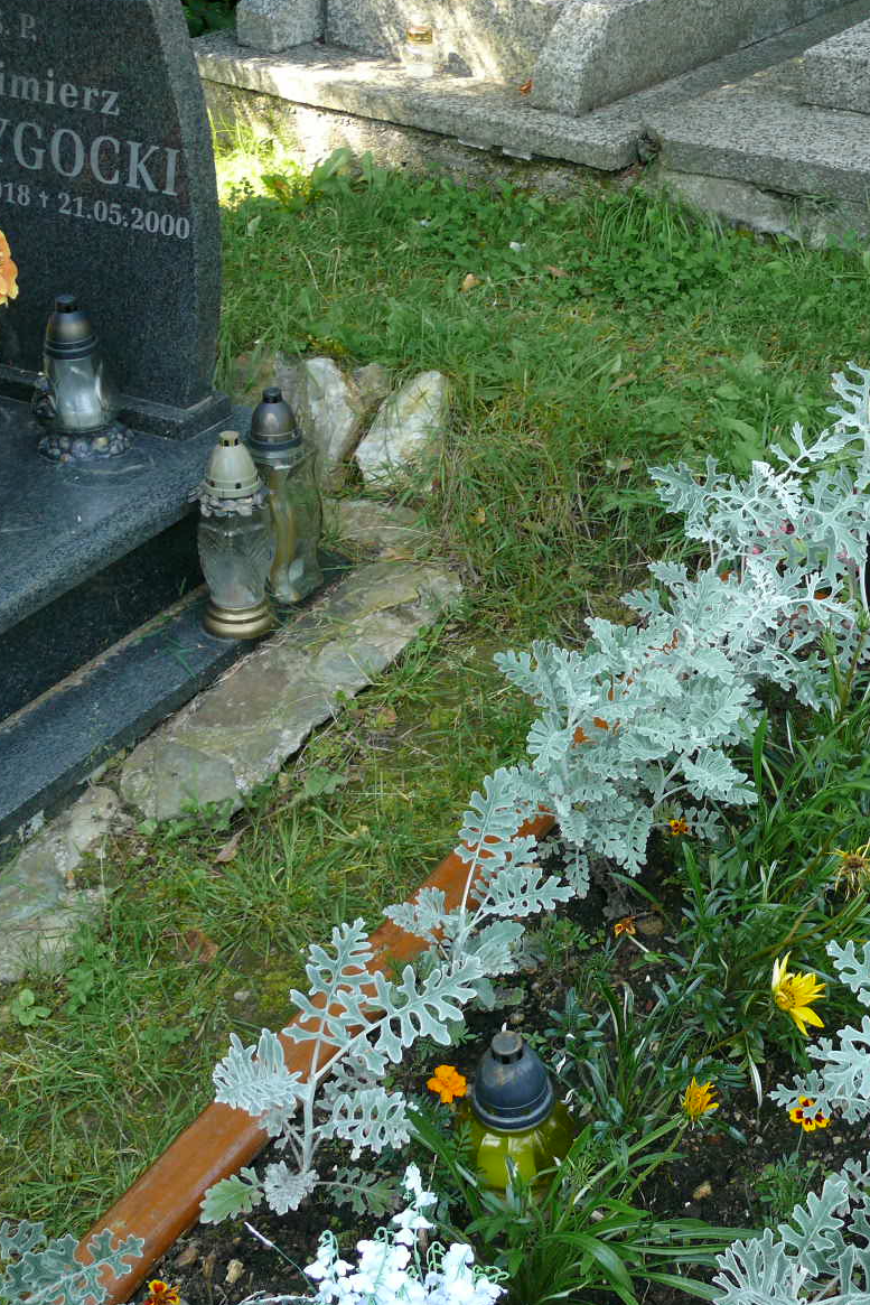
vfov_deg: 39.6
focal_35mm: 50
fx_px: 1812
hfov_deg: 26.3
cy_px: 646
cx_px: 736
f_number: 2.8
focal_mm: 7.4
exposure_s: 1/100
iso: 100
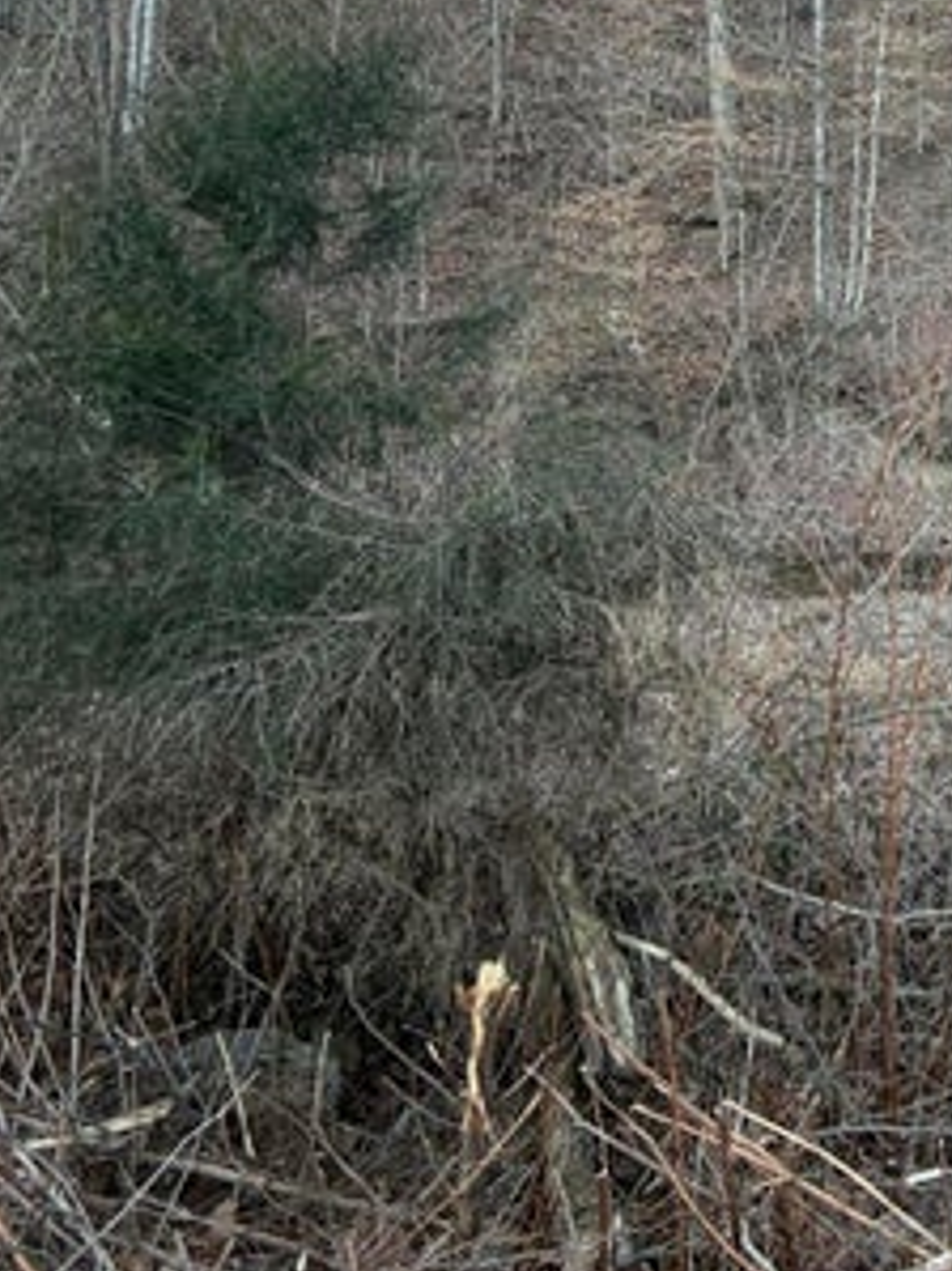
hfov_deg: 41.1
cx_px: 939
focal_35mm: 30
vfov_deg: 53.3
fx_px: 1101
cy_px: 153
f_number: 2.2
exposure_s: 1/121
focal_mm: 2.22
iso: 80
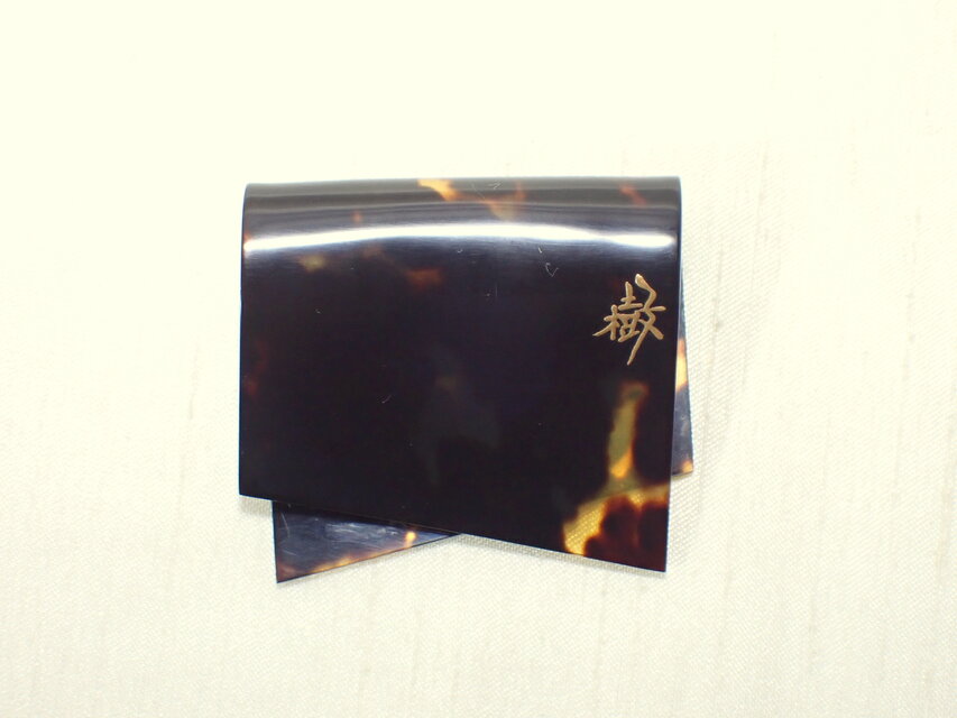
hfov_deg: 20.9
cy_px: 359
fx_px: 2599
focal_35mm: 94
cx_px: 478
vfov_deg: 15.7
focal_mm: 16.79
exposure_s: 1/400
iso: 500
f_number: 4.7
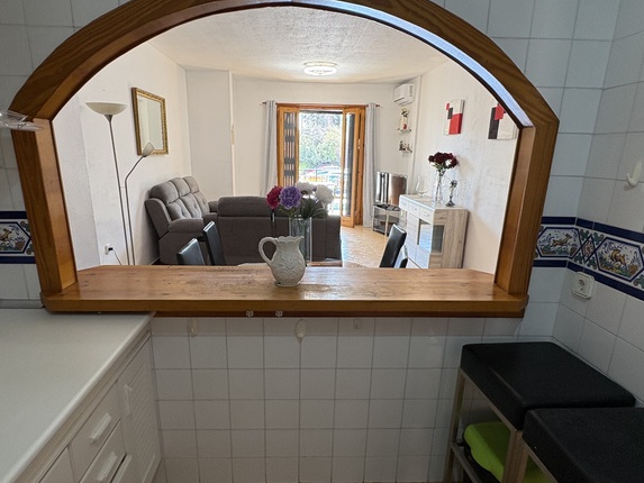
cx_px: 309
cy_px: 266
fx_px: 409
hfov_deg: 76.3
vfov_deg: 61.0
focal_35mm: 22
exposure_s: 1/100
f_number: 2.2
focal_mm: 2.22
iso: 160
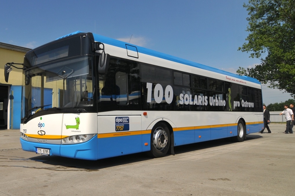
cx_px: 148
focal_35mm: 24
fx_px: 197
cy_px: 98
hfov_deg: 73.8
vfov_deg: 53.1
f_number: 8
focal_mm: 16
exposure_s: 1/1000
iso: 200
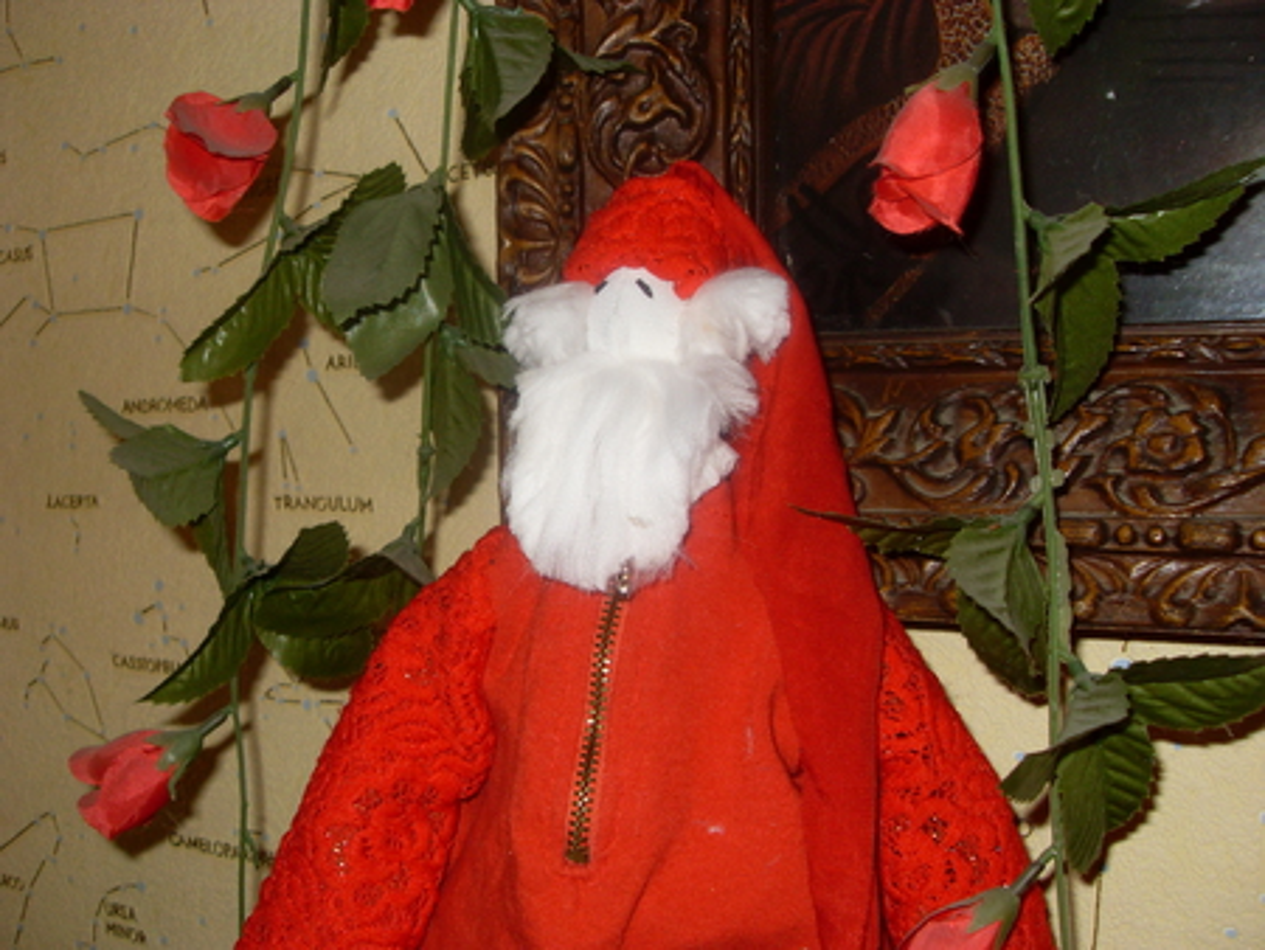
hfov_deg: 52.6
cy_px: 475
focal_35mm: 35
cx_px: 632
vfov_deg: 40.7
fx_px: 1280
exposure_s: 1/45
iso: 100
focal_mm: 6.3
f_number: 2.8
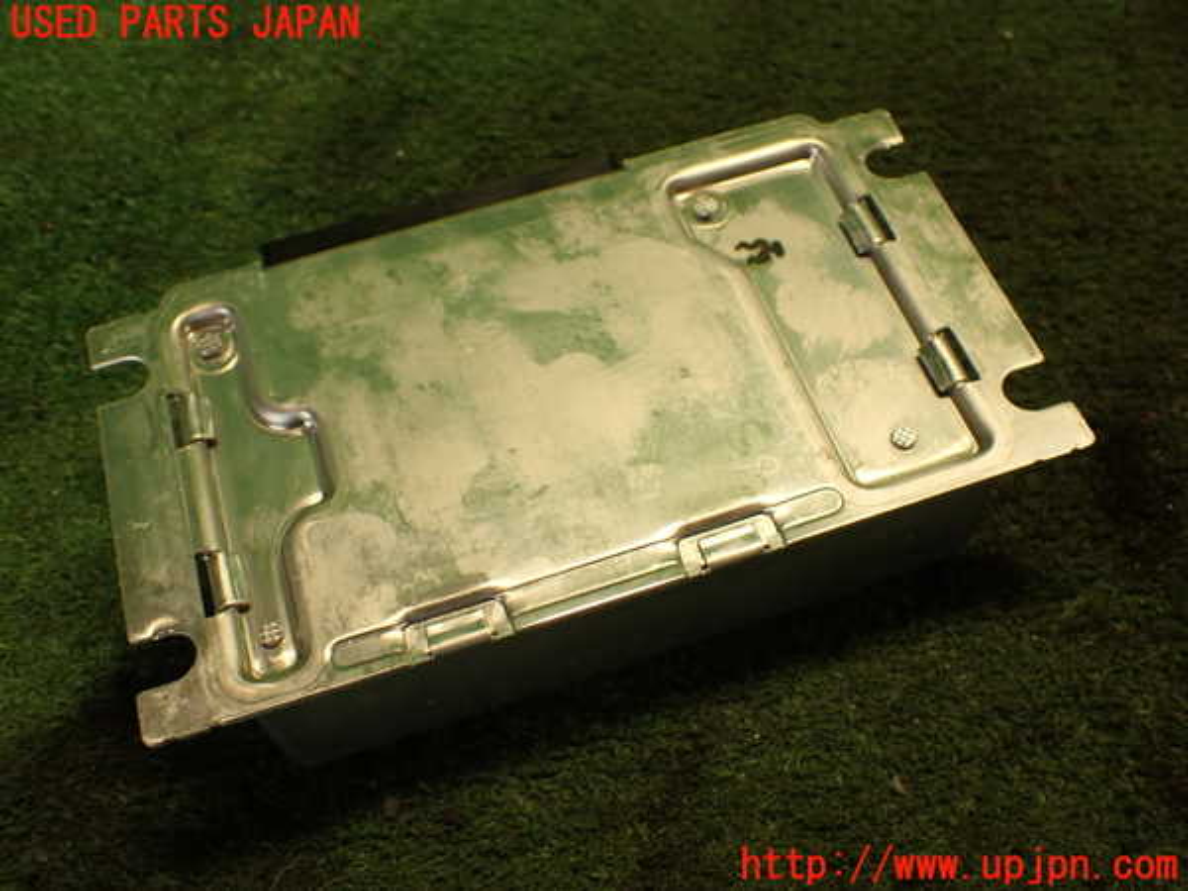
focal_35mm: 36
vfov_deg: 39.7
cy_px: 446
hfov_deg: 51.4
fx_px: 1235
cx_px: 594
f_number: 2.5
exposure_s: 1/40
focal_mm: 6.37
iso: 200
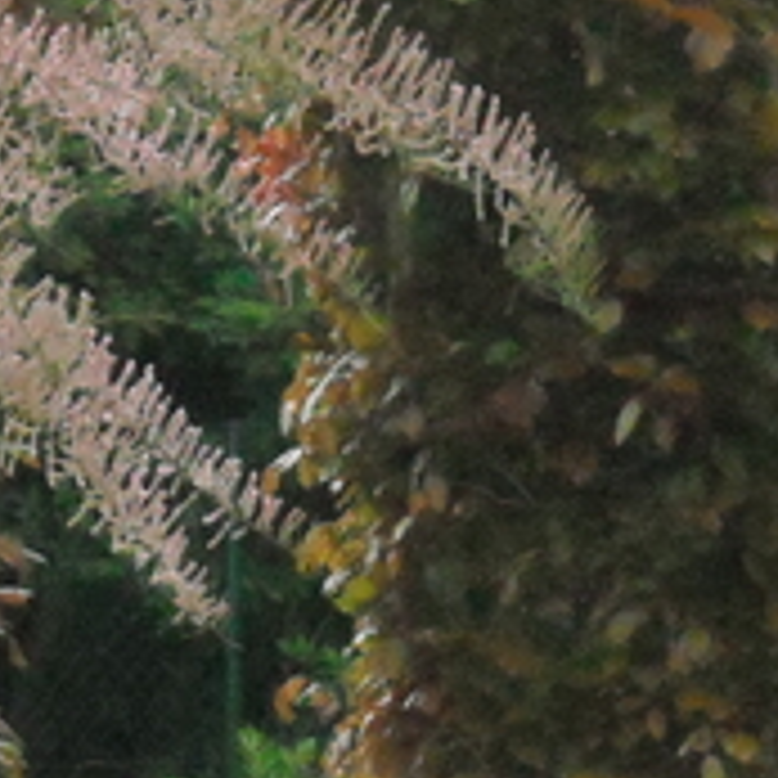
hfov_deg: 5.4
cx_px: -49
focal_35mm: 322
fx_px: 8188
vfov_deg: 5.4
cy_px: 994
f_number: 4.7
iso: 1600
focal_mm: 17.1
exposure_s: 1/125
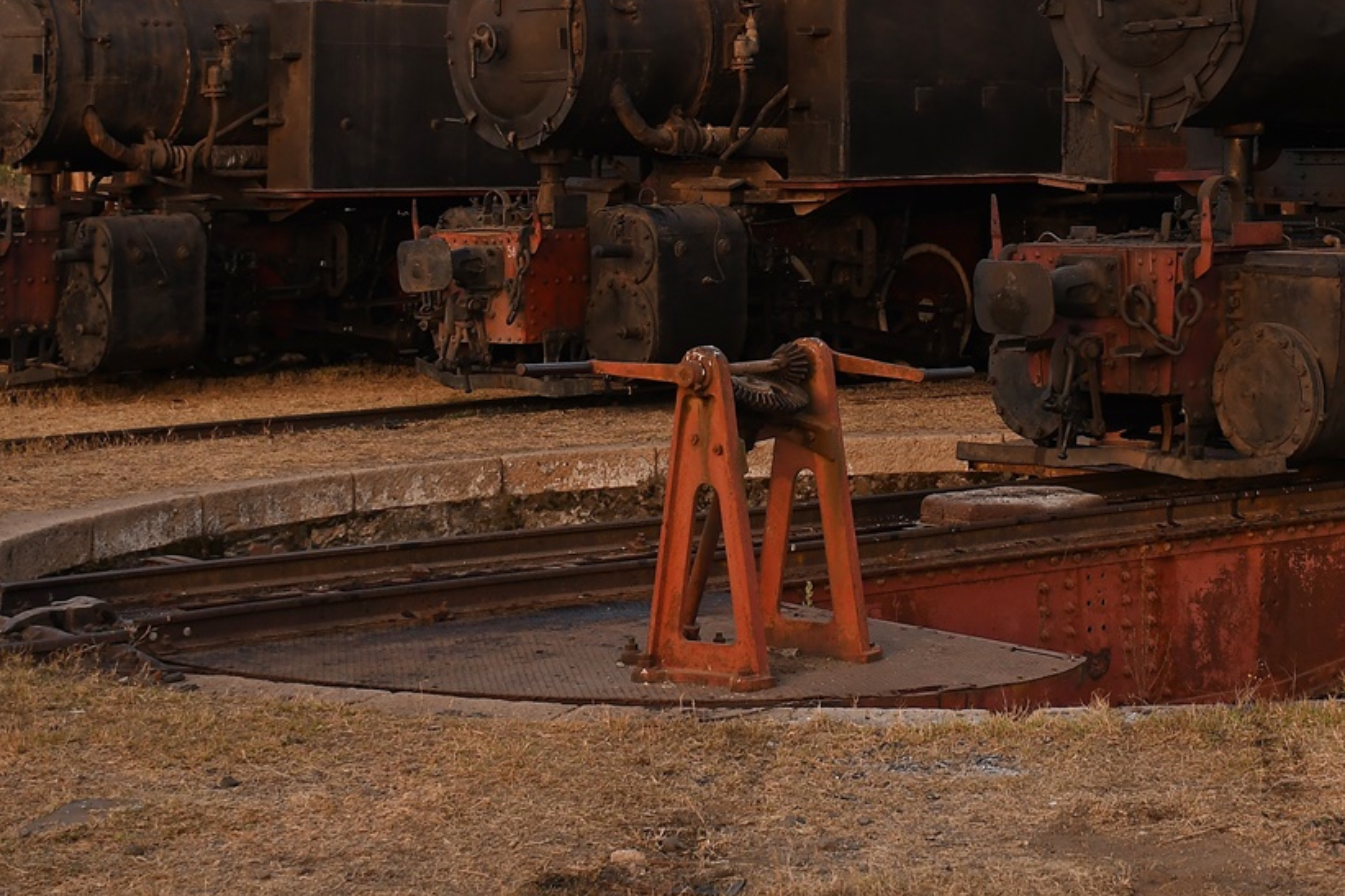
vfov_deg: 17.1
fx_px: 2913
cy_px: 25
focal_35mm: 78
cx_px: 1003
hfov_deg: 25.7
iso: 400
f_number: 5.6
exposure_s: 1/320
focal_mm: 27
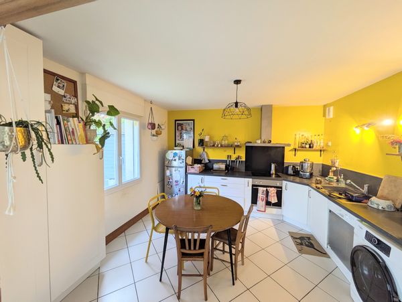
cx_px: 201
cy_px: 151
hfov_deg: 102.0
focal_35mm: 14
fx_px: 163
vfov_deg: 85.8
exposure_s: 1/50
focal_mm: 1.83
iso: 59
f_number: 2.2
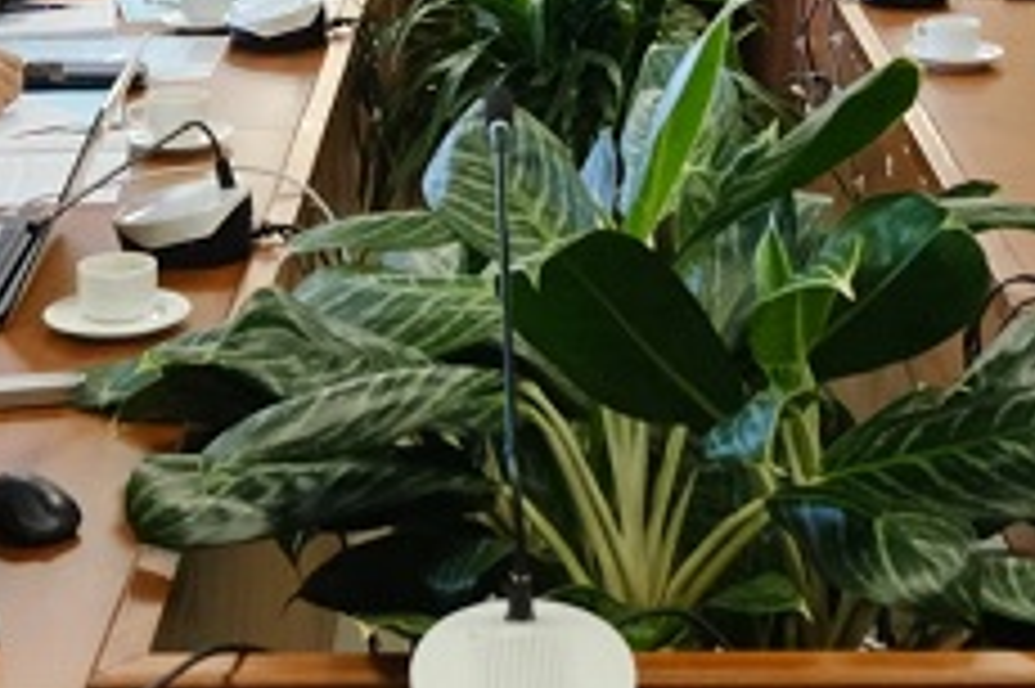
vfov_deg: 13.4
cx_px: 567
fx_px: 2700
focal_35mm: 94
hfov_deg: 21.7
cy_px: -436
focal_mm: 16
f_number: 4.5
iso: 2000
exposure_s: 1/125
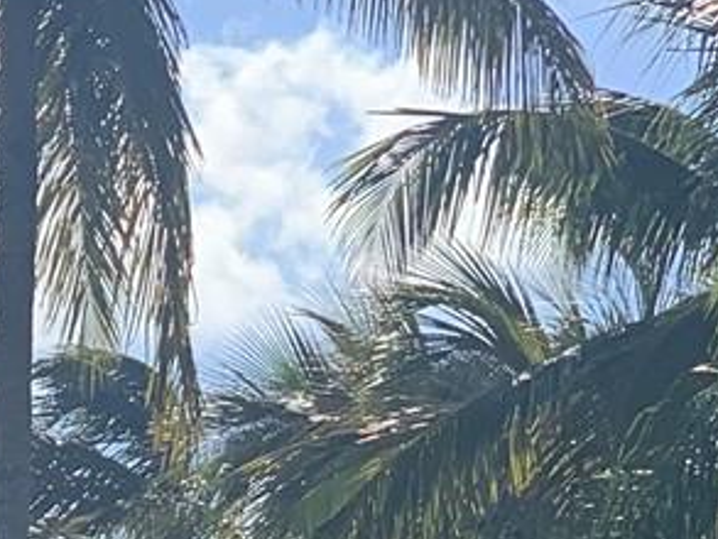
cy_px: 1441
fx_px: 5893
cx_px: -659
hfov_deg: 6.8
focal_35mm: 284
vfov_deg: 5.0
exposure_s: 1/813
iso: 16
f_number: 2.4
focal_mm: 6
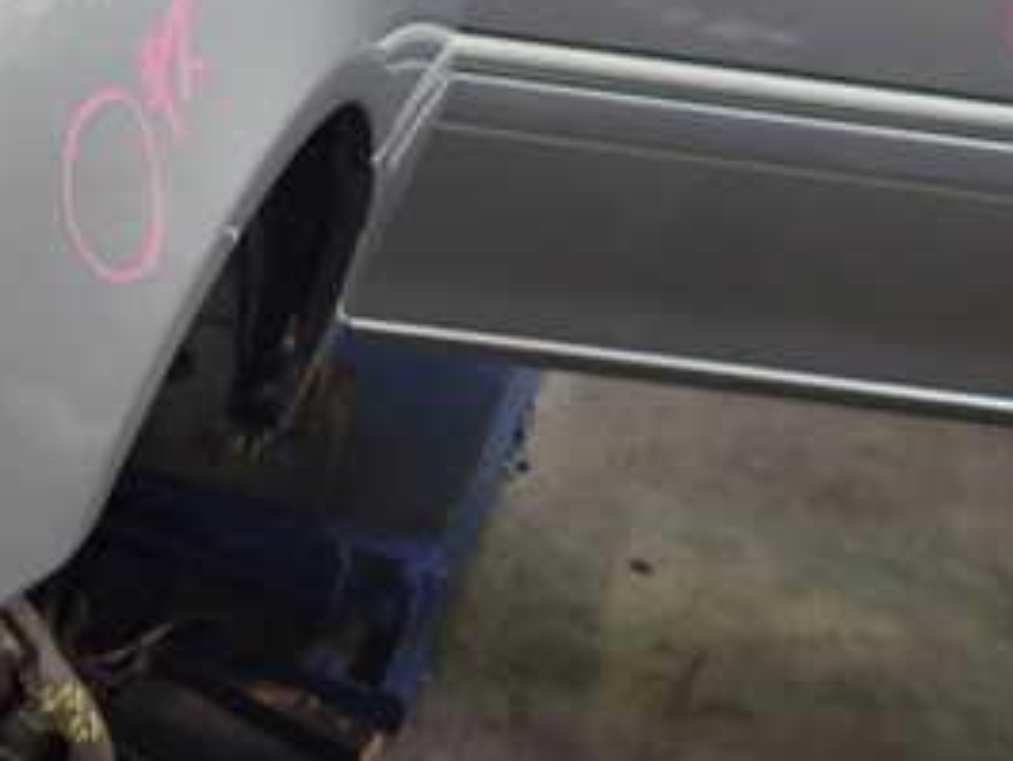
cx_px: 34
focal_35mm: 68
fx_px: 1991
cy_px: 226
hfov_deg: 27.2
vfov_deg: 21.5
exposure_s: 1/30
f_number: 2.3
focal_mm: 5.4
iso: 250
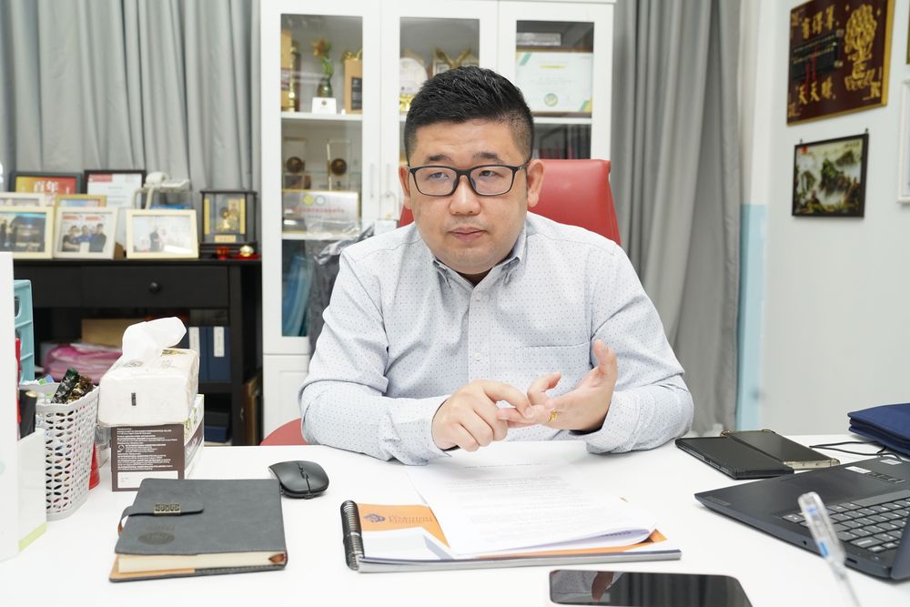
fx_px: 885
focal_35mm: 35
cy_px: 304
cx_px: 455
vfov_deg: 37.9
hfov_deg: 54.4
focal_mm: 35
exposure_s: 1/100
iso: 2000
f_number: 5.6
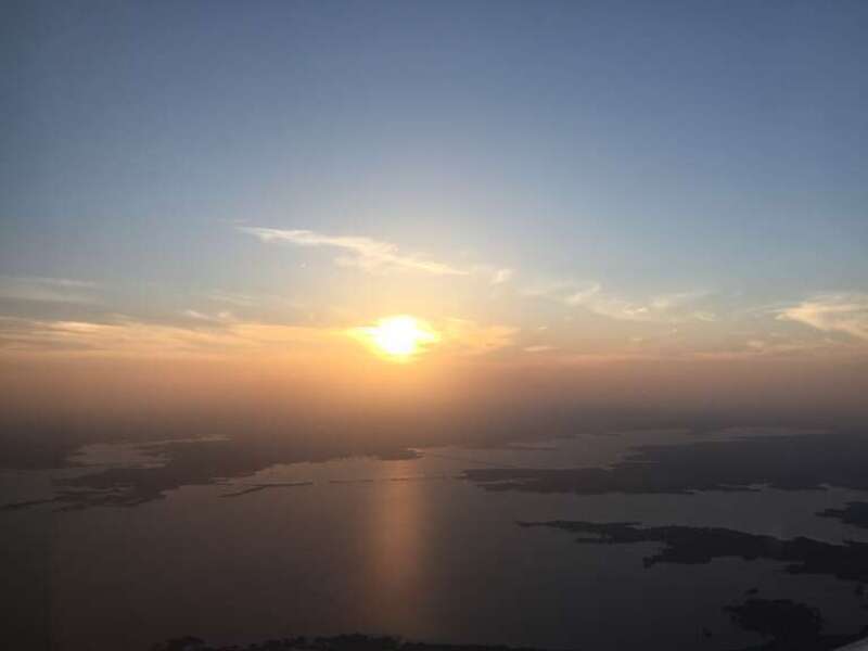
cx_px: 434
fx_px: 727
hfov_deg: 61.7
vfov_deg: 48.2
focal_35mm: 29
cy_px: 326
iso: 32
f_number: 2.2
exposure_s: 1/760
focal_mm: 4.15
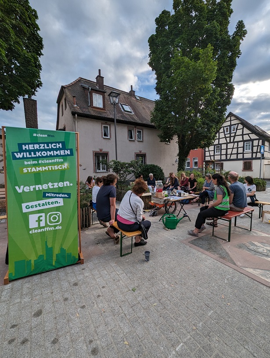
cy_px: 179
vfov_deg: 106.1
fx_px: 135
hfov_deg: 90.1
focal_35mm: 13
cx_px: 135
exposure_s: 1/678
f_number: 2.2
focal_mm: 1.95
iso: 43
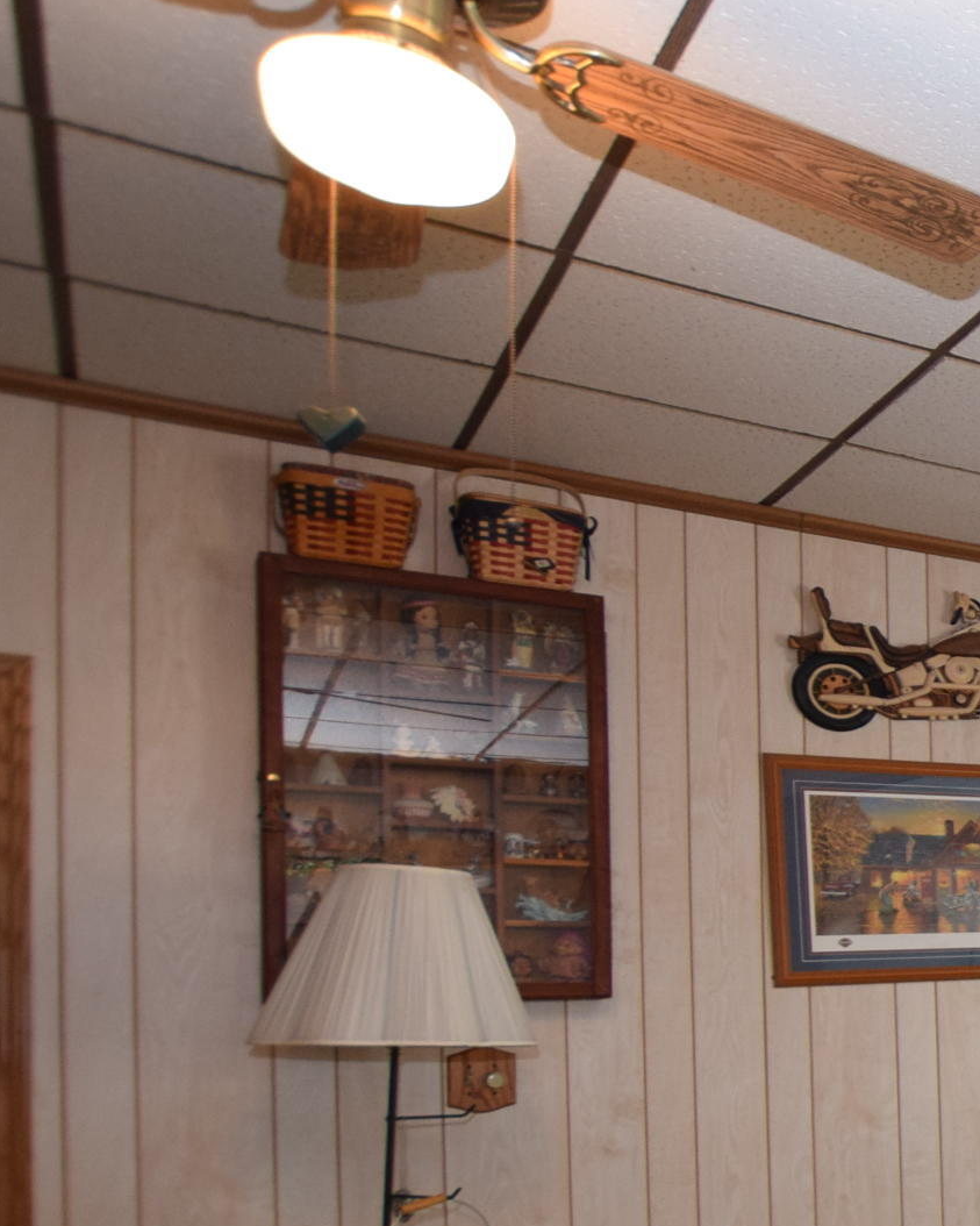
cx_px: 1716
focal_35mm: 40
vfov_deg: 43.7
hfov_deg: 22.9
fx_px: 1450
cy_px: 974
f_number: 4.5
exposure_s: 1/80
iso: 800
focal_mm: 10
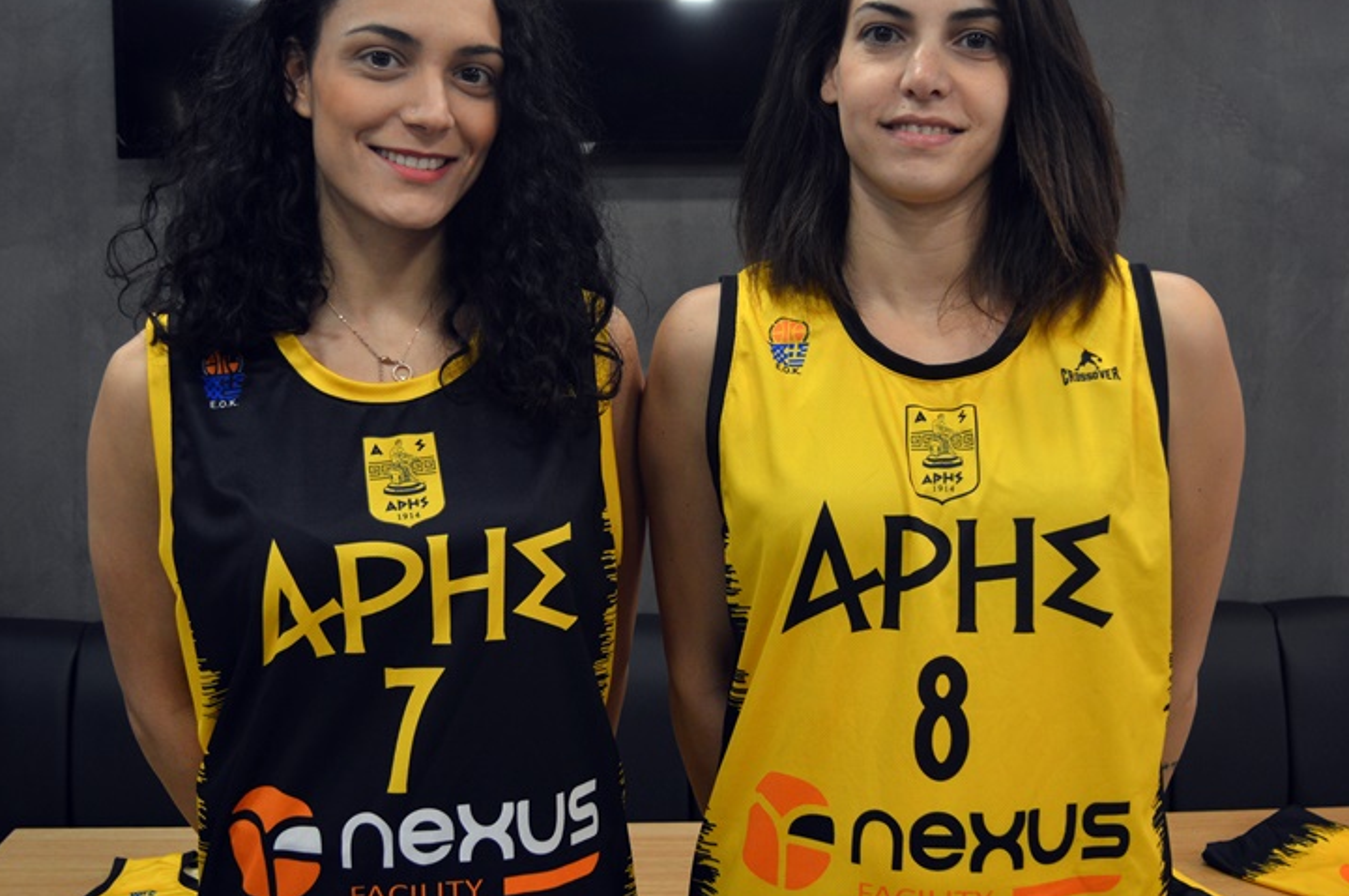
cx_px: 631
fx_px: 1635
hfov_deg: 44.8
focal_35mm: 44
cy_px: 420
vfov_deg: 30.6
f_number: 3.8
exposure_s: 1/50
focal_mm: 21
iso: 400
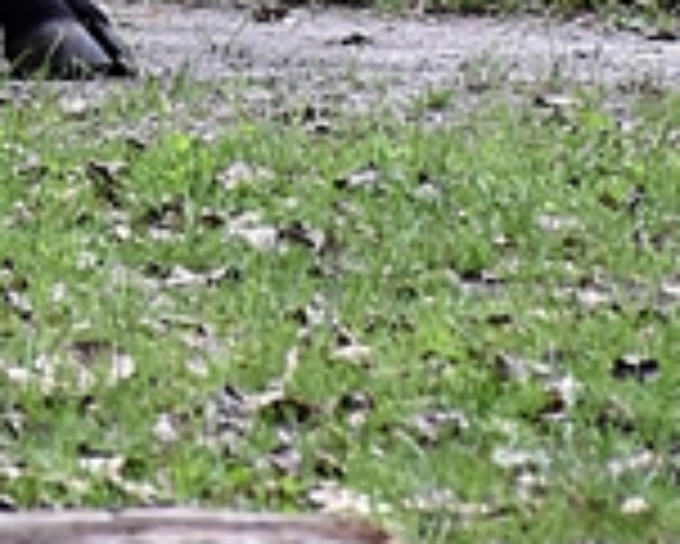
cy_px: -803
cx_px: -401
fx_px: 26885
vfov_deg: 1.2
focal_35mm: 1335
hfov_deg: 1.4
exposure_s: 1/250
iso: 500
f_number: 5.6
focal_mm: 140
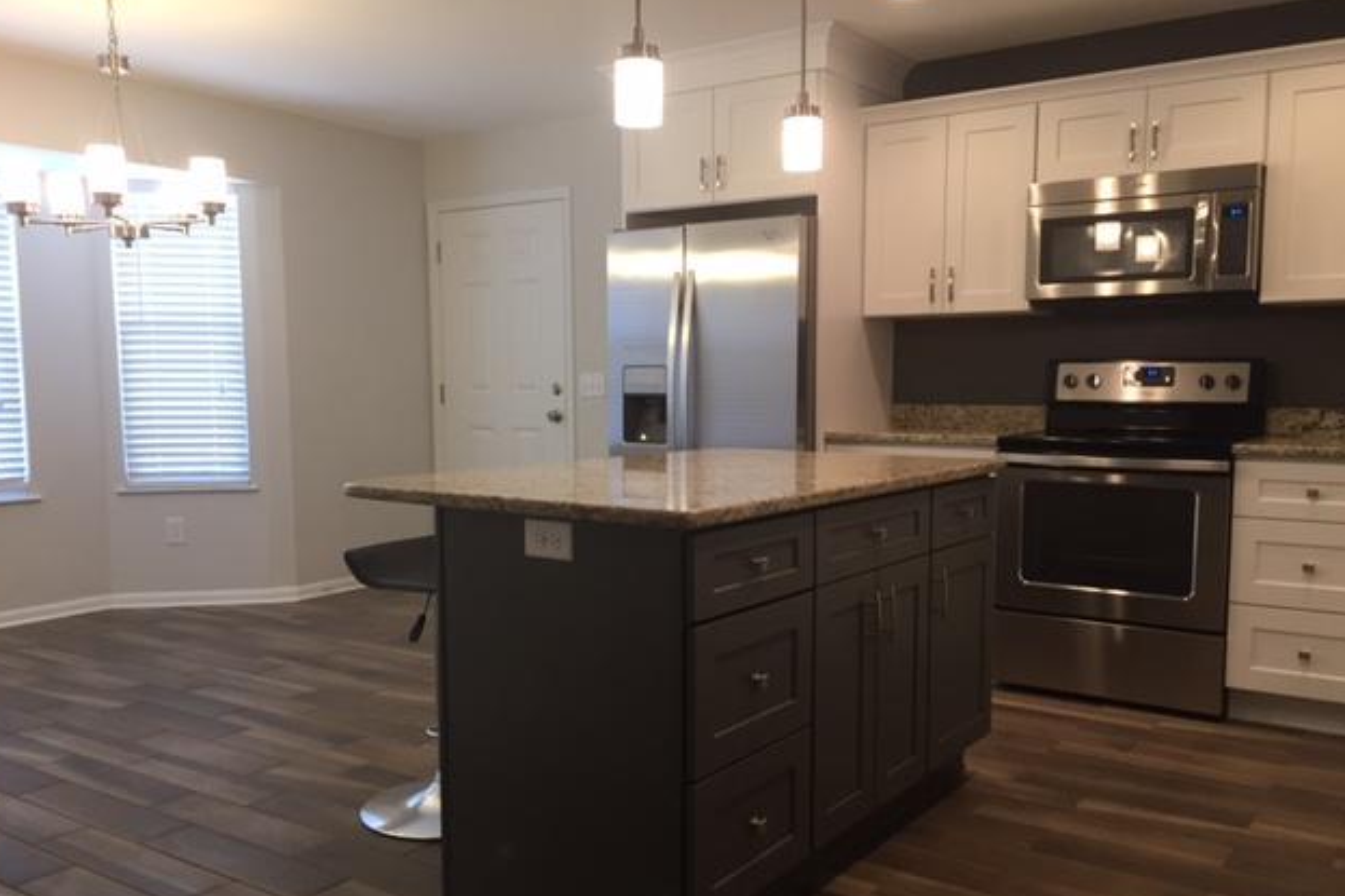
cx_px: 663
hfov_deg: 60.3
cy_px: 497
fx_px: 1158
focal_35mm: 31
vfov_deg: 42.2
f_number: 2.2
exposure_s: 1/30
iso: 50
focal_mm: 4.15
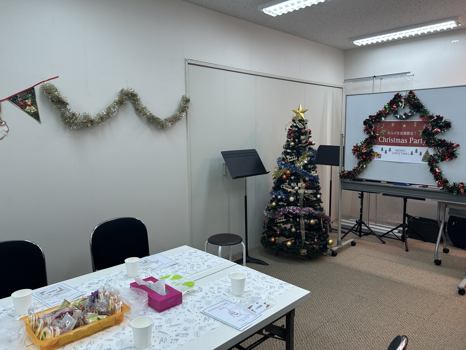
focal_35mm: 26
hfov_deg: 67.3
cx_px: 233
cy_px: 175
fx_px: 350
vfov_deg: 53.1
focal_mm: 5.7
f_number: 1.5
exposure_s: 1/100
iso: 50
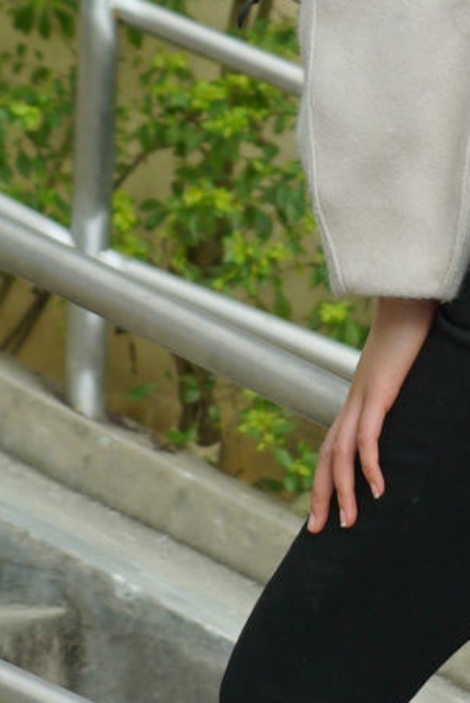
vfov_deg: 11.5
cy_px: 277
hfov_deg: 7.6
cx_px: 575
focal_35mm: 179
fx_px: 3497
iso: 100
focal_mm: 38
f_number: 4
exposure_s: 1/250
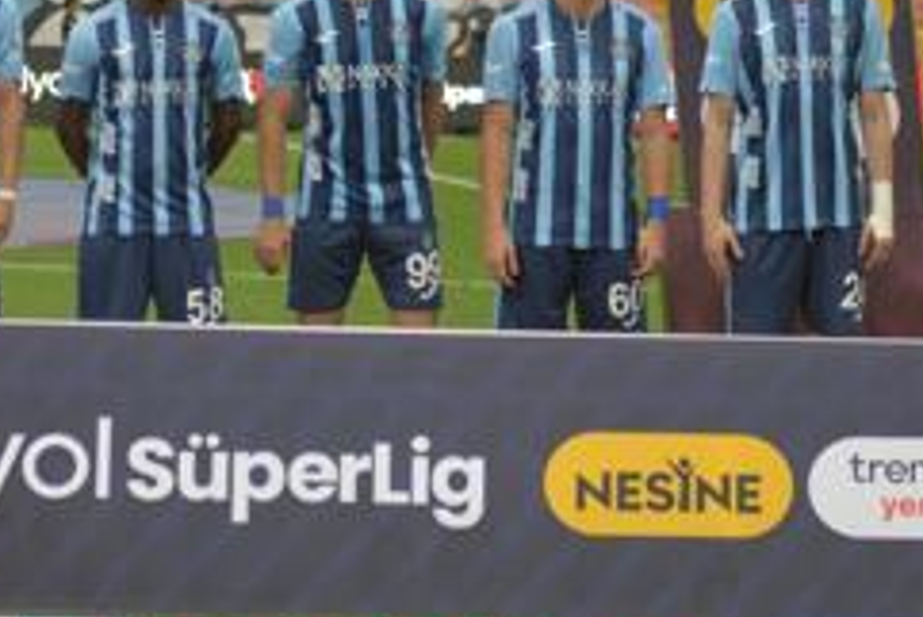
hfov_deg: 10.0
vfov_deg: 6.7
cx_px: 77
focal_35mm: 204
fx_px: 5233
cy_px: 111
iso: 1000
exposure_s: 1/1250
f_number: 2.8
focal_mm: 80
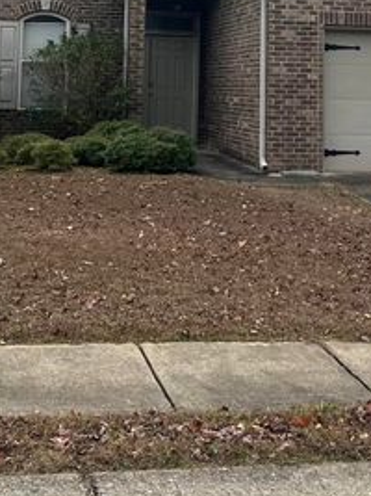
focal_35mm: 65
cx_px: 267
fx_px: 930
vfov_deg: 26.9
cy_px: -77
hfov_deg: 22.4
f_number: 1.5
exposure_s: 1/3460
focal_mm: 5.7
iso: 50
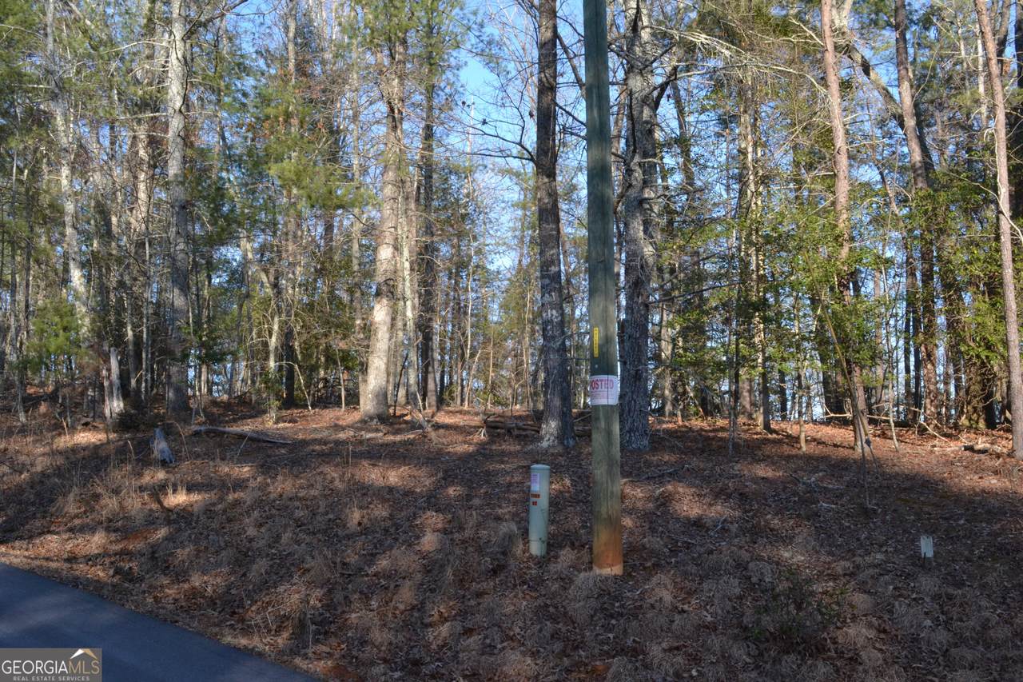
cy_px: 341
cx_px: 512
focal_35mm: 36
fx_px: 1023
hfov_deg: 53.1
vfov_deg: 36.9
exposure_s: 1/80
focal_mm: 24
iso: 800
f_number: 20
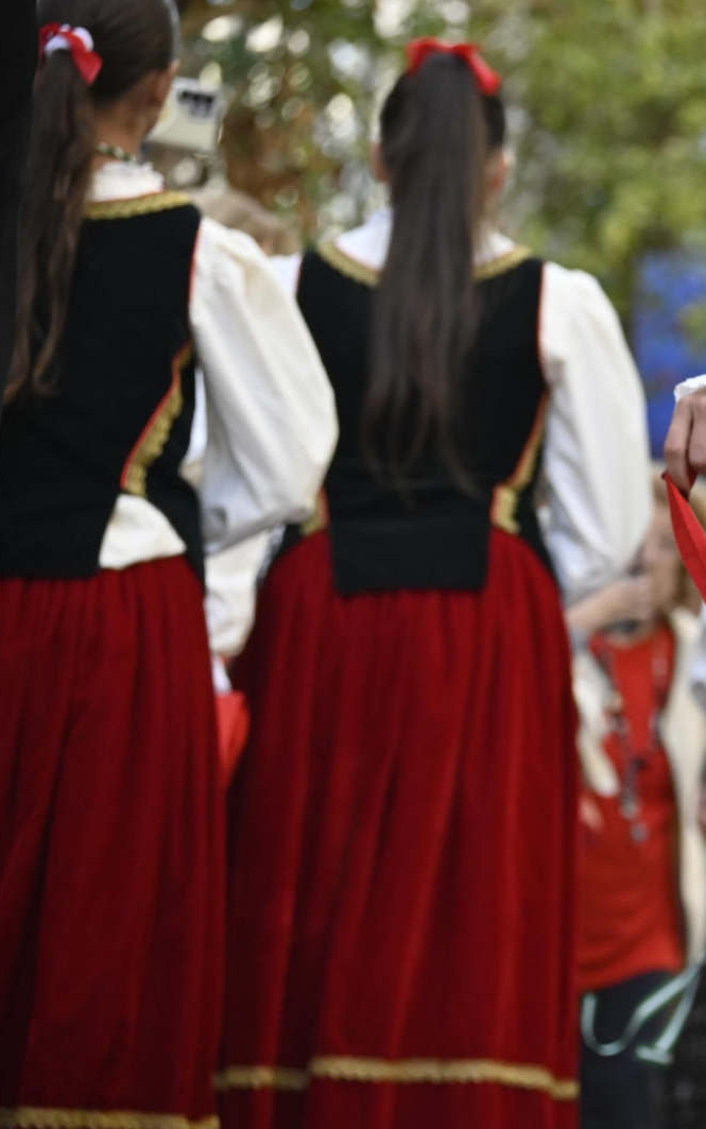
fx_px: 8491
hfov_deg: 4.7
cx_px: 799
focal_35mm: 276
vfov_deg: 7.6
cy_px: 565
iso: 500
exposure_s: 1/400
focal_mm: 120
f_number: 5.3
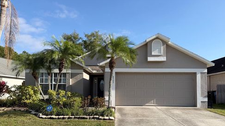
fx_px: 161
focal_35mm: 27
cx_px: 115
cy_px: 82
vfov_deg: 42.4
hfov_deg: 69.9
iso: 80
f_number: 1.78
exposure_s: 1/3953
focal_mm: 6.76
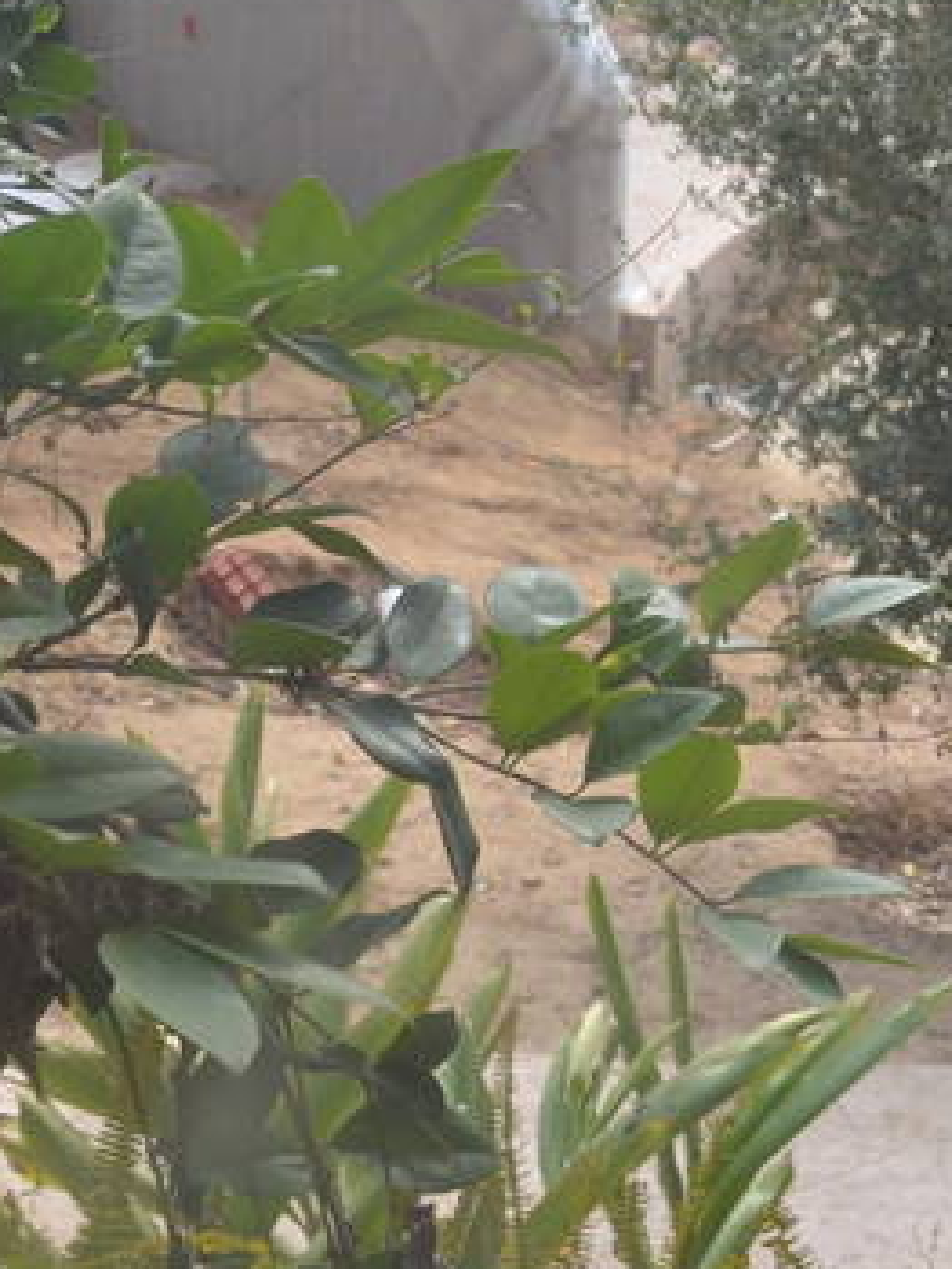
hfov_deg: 11.2
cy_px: -280
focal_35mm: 132
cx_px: 908
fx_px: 4837
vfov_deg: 14.4
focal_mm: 20
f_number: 6.3
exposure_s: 1/160
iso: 200
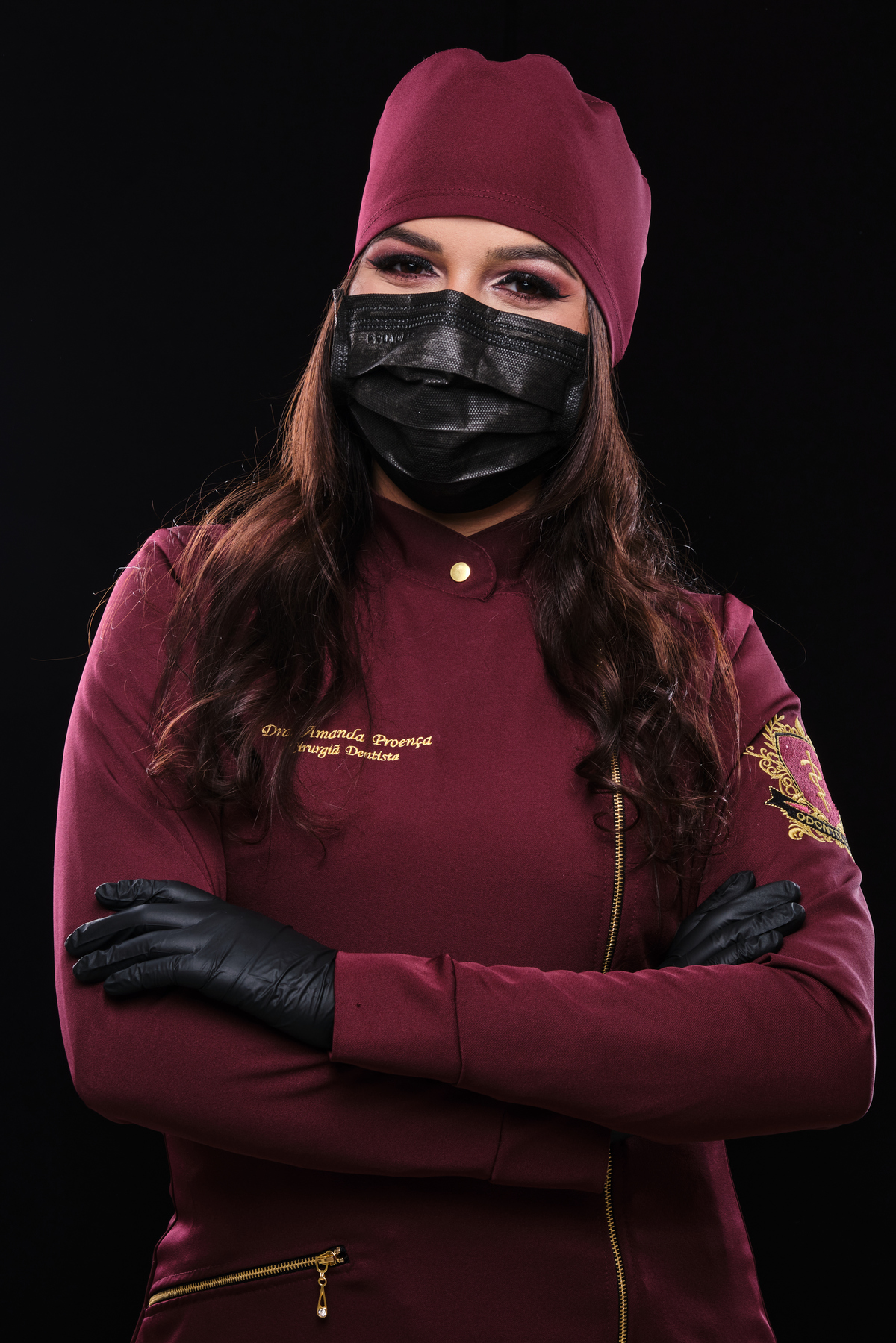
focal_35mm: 76
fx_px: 2837
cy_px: 672
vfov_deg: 26.7
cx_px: 448
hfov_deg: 17.9
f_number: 10
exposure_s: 1/125
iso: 160
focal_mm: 50.5
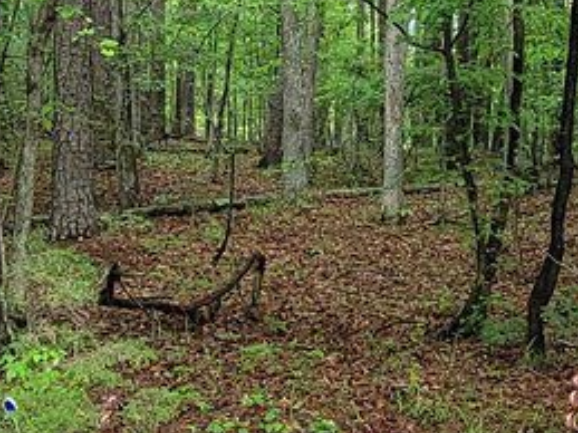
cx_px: 476
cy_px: 160
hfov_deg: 25.2
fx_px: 1268
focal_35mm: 76
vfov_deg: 19.3
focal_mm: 2.2
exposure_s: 1/132
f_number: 2.2
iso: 50
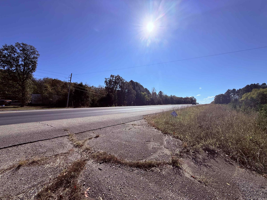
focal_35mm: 14
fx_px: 108
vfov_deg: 85.7
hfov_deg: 102.1
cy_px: 100
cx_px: 134
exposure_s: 1/3289
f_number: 2.2
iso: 50
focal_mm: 2.22
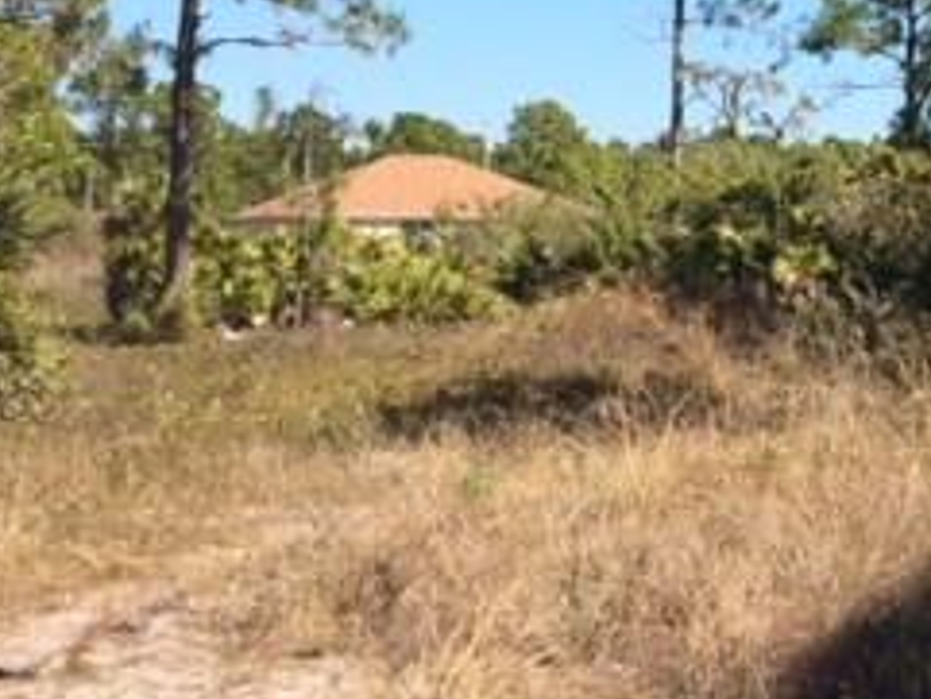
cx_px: 962
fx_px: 2072
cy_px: -42
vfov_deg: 18.5
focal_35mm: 77
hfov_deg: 24.0
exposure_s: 1/1244
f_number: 2.2
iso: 32
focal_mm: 4.15
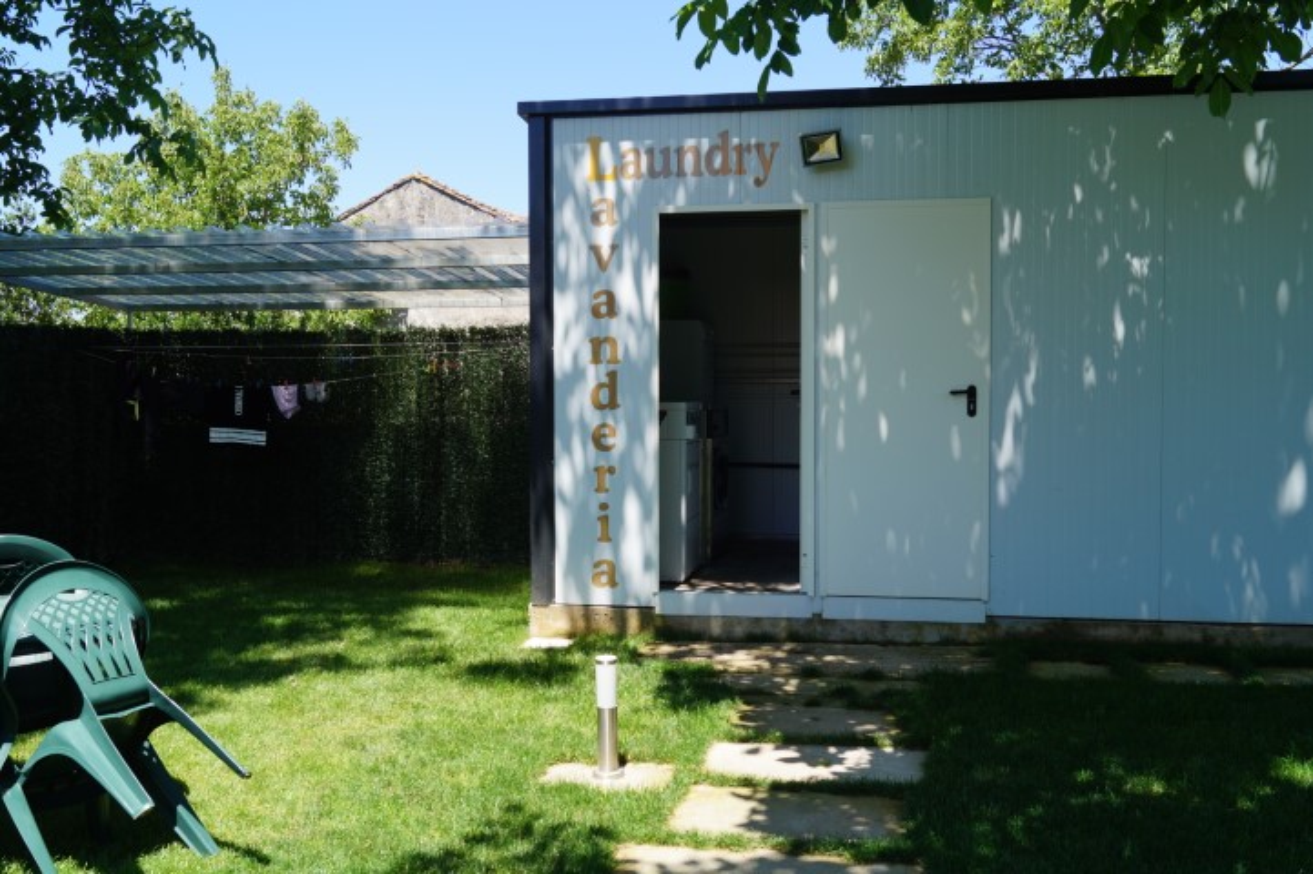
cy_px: 437
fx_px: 1203
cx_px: 656
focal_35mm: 33
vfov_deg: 39.9
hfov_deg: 57.2
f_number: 8
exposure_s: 1/125
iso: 100
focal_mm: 22
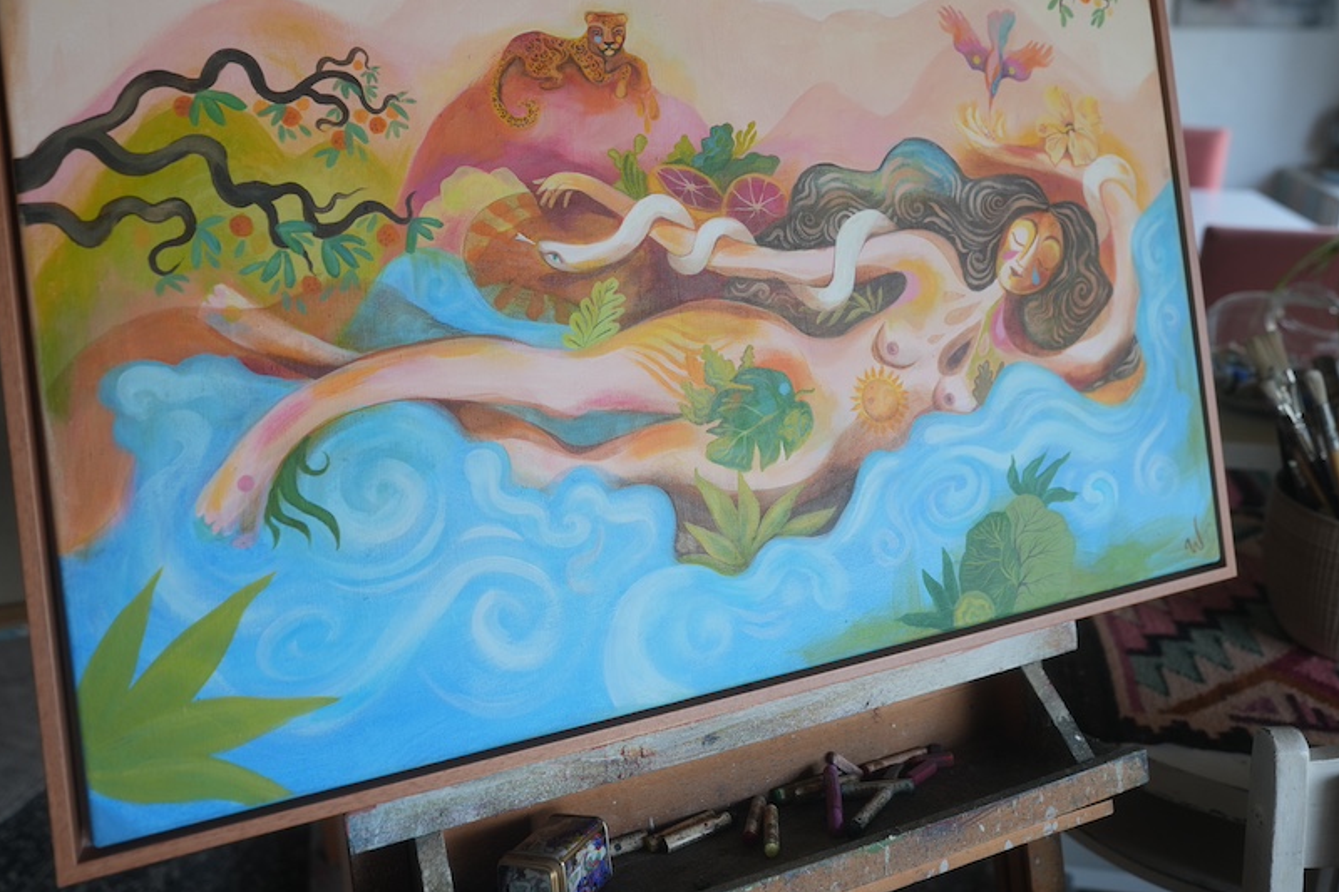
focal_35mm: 30
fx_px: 1116
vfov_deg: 43.1
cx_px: 725
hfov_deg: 61.9
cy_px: 308
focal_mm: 20
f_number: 2.2
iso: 250
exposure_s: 1/250
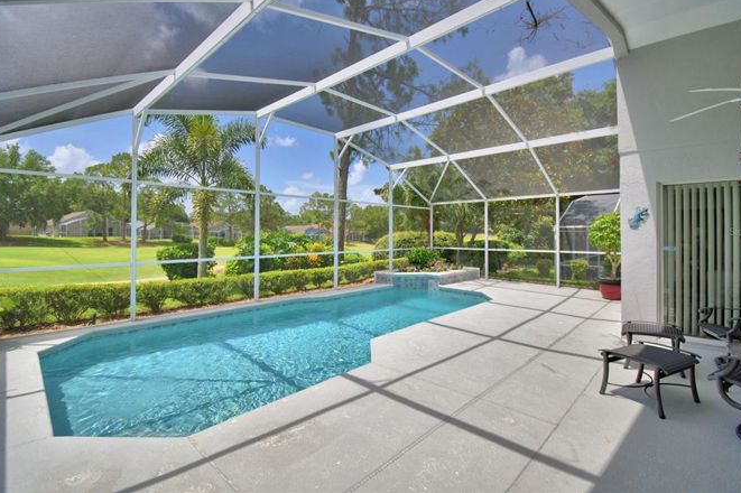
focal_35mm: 16
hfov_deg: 96.7
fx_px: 329
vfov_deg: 73.6
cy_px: 231
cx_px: 378
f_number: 4.5
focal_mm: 10
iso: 100
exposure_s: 1/1250
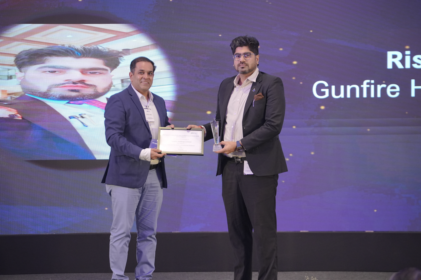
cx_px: 210
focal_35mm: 164
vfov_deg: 8.4
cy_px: 140
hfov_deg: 12.5
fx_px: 1918
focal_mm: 164
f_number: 3.5
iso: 2500
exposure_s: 1/200
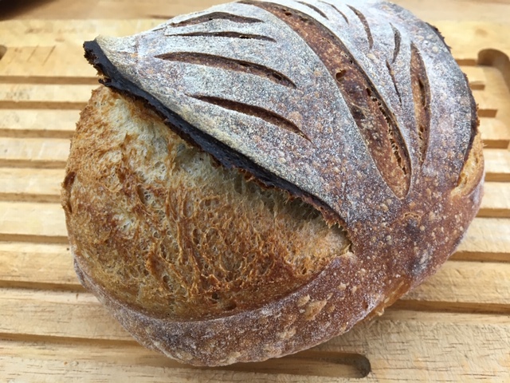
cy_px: 192
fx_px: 427
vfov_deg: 48.2
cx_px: 255
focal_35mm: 29
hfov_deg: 61.7
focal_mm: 4.15
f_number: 2.2
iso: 80
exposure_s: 1/30
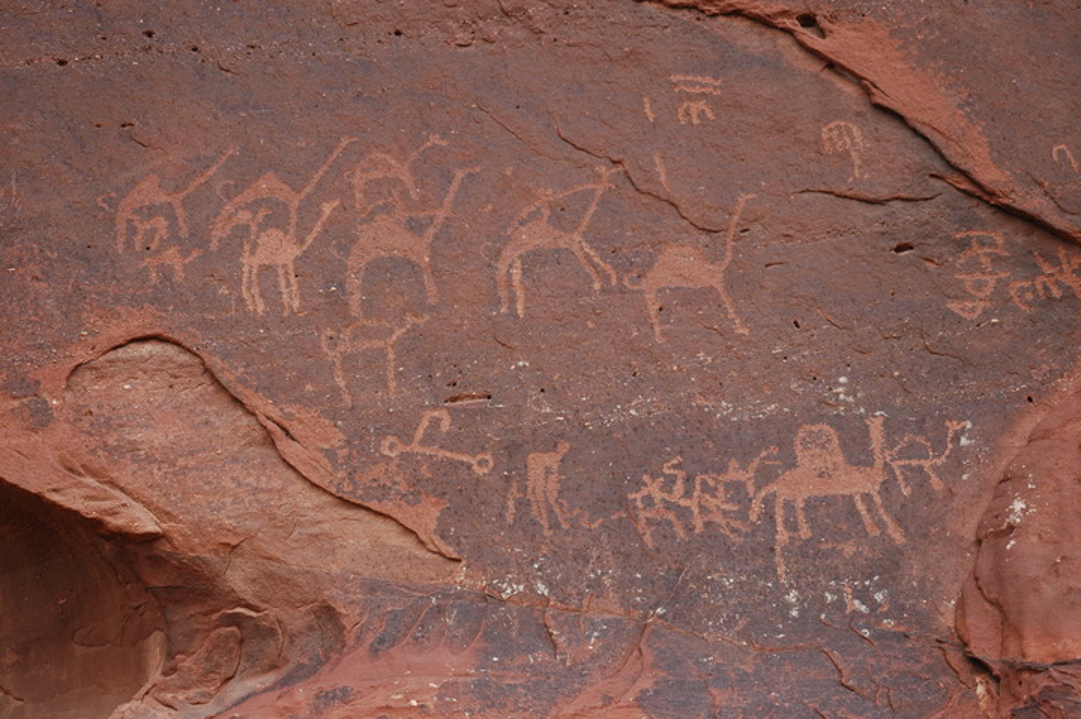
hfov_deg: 33.4
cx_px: 540
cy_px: 360
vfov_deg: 22.6
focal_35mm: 60
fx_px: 1800
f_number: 5.6
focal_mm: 40
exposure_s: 1/125
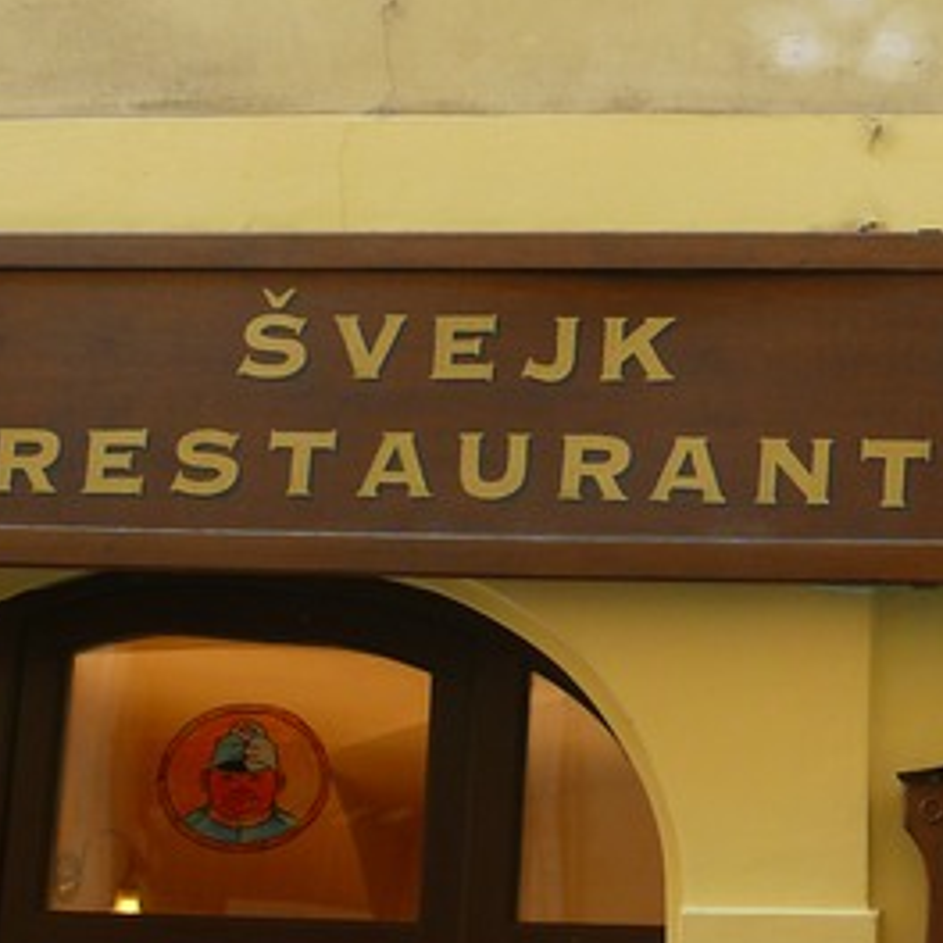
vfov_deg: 19.7
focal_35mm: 88
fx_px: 2712
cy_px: 346
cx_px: 1168
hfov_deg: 18.6
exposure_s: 1/60
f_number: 2.8
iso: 100
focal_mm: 7.4
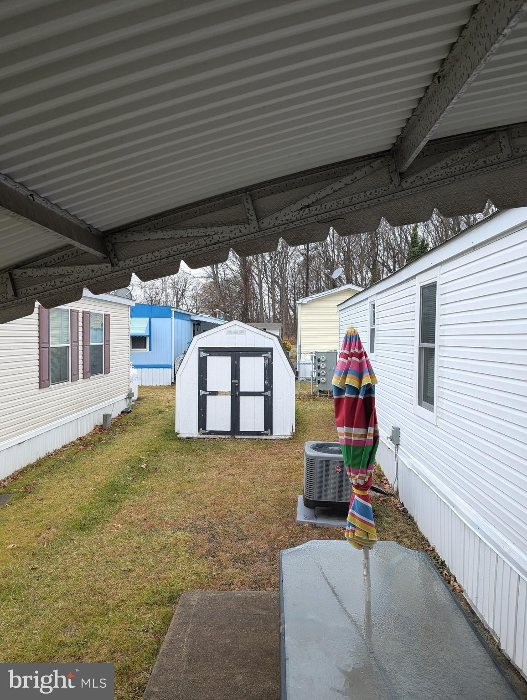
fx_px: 486
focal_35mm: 24
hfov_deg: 56.9
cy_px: 350
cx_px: 264
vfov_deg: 71.5
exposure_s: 1/191
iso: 46
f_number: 1.85
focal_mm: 6.81
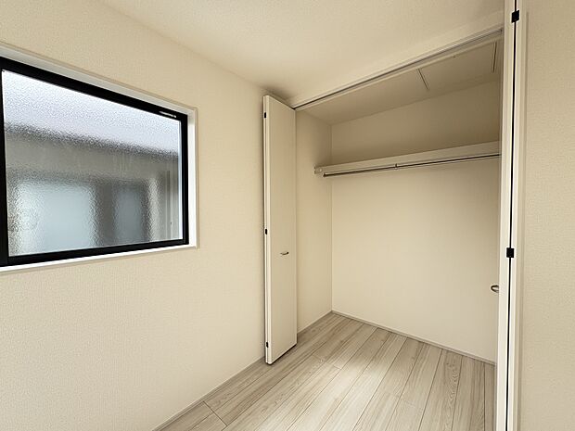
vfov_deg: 85.7
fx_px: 233
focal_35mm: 14
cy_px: 216
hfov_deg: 102.1
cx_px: 288
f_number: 2.2
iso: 64
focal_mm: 2.22
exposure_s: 1/150
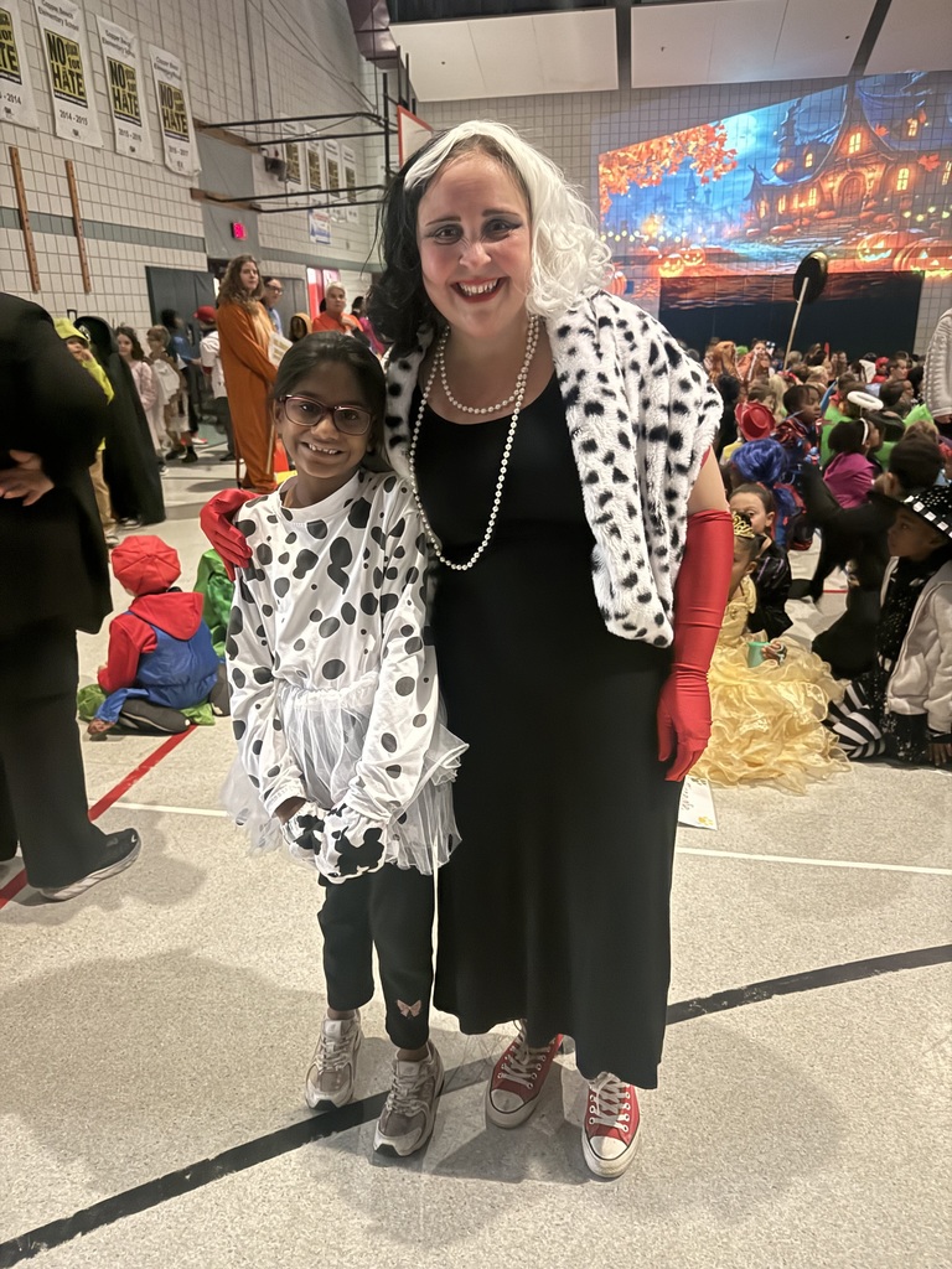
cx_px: 476
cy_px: 634
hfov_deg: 56.8
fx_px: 880
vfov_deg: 71.6
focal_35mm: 24
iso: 1600
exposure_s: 1/16
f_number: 1.78
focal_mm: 6.76
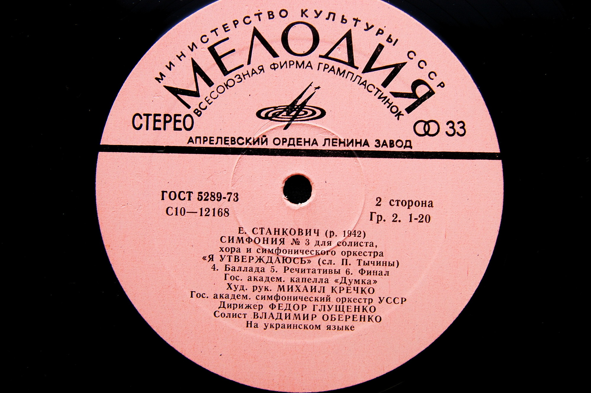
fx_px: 861
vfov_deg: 25.7
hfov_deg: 37.9
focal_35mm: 52
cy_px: 196
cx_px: 296
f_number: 5
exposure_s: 1/100
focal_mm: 35
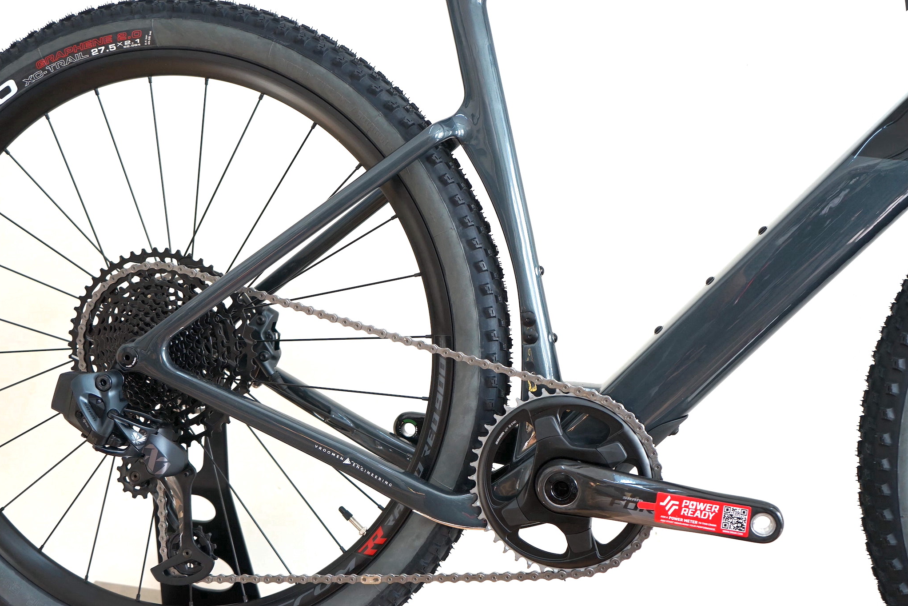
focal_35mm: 39
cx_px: 461
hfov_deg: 49.5
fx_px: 984
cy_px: 301
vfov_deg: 34.2
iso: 500
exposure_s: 1/160
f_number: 4.5
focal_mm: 38
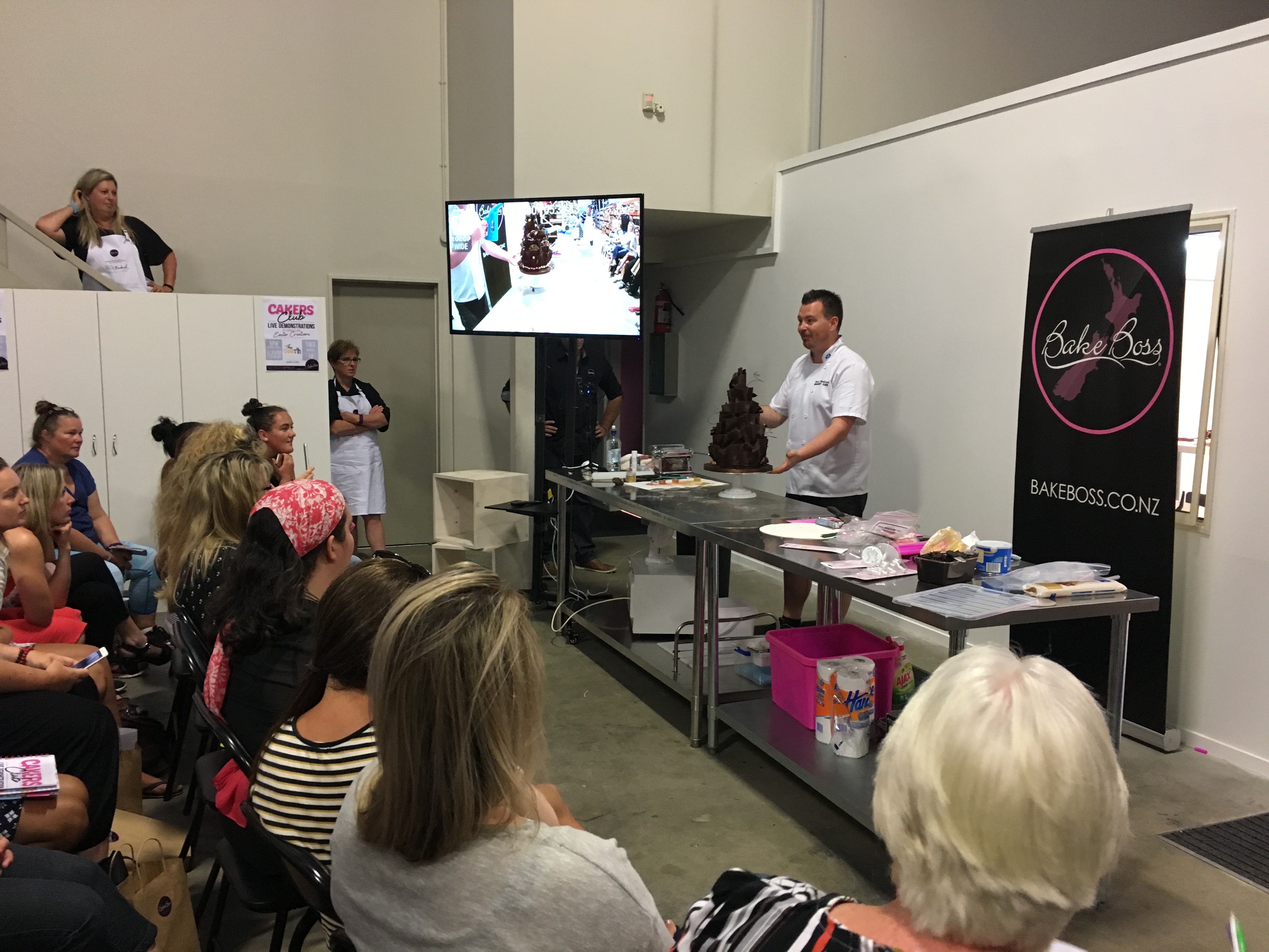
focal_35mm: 29
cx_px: 634
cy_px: 476
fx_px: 1063
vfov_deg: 48.2
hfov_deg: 61.7
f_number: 2.2
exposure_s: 1/33
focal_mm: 4.15
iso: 200
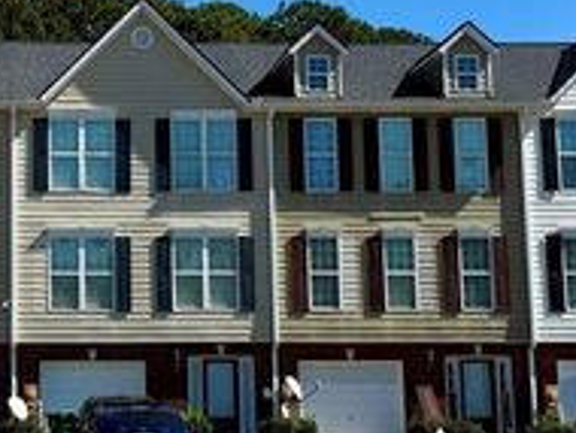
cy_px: 189
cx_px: 103
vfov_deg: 23.3
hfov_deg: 29.9
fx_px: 1050
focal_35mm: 63
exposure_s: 1/4975
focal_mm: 6.76
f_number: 1.78
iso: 80
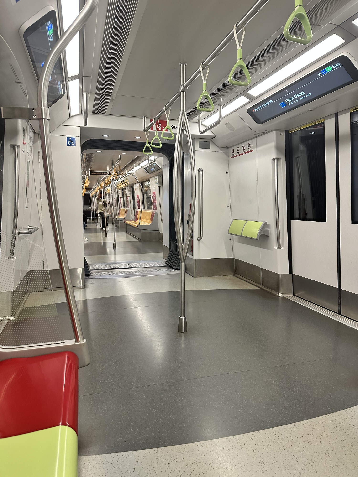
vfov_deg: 71.6
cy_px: 238
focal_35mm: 24
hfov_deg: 56.8
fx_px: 331
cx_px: 179
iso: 200
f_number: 1.78
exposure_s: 1/121
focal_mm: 6.86
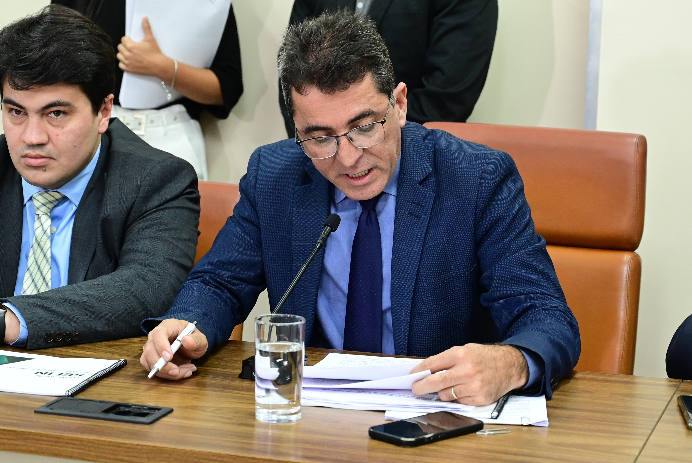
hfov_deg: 23.1
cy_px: 232
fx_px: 1693
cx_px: 346
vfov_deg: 15.6
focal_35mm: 88
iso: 3200
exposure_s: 1/125
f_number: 4.5
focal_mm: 59
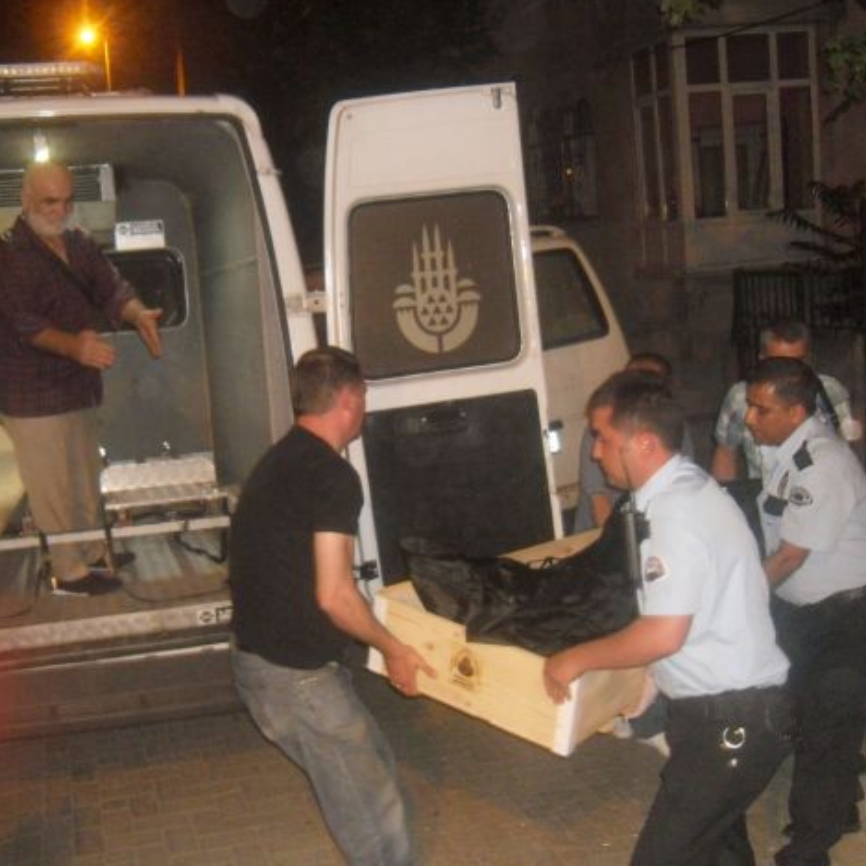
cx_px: 347
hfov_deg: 40.7
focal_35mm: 41
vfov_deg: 40.9
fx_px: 1160
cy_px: 438
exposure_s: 1/45
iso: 400
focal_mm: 6
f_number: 2.8
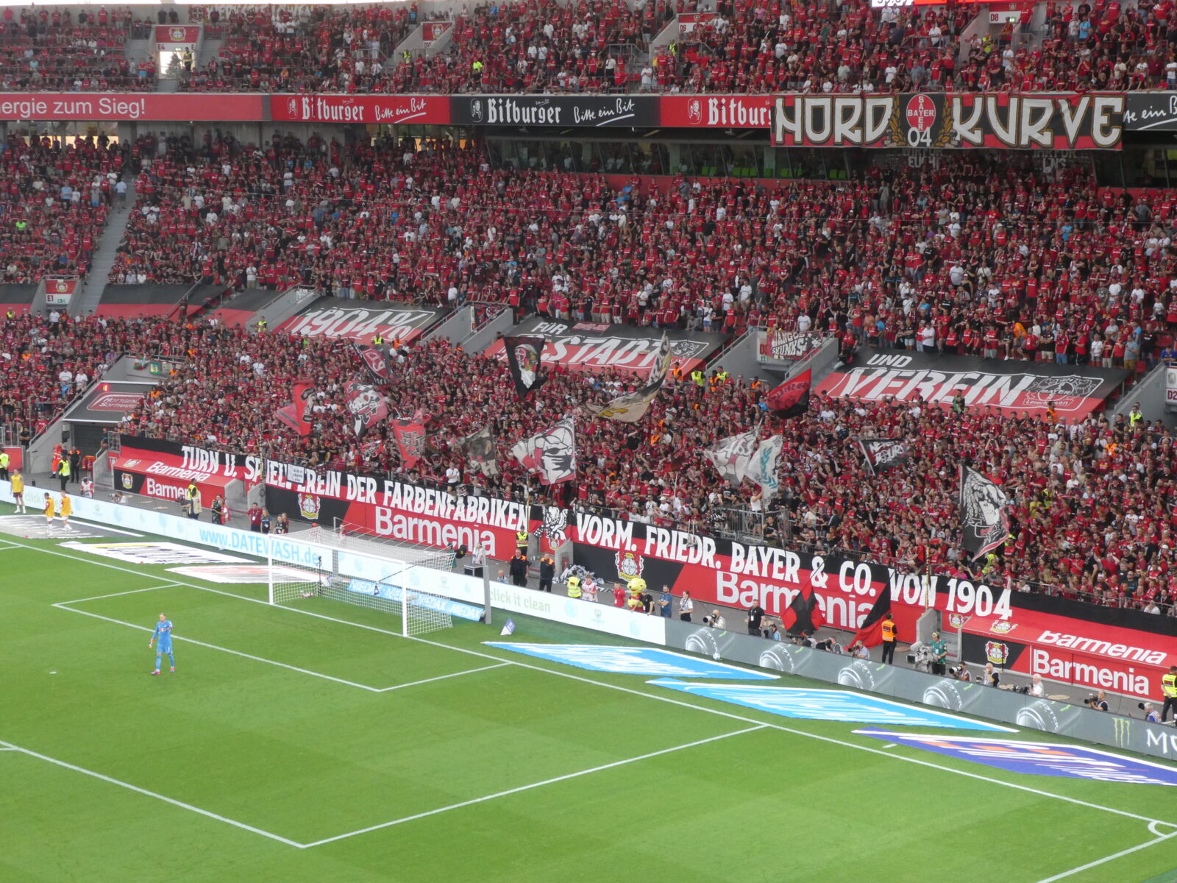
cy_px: 442
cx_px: 588
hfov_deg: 27.8
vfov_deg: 21.0
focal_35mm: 70
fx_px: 2380
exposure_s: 1/80
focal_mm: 12.5
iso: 320
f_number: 4.5
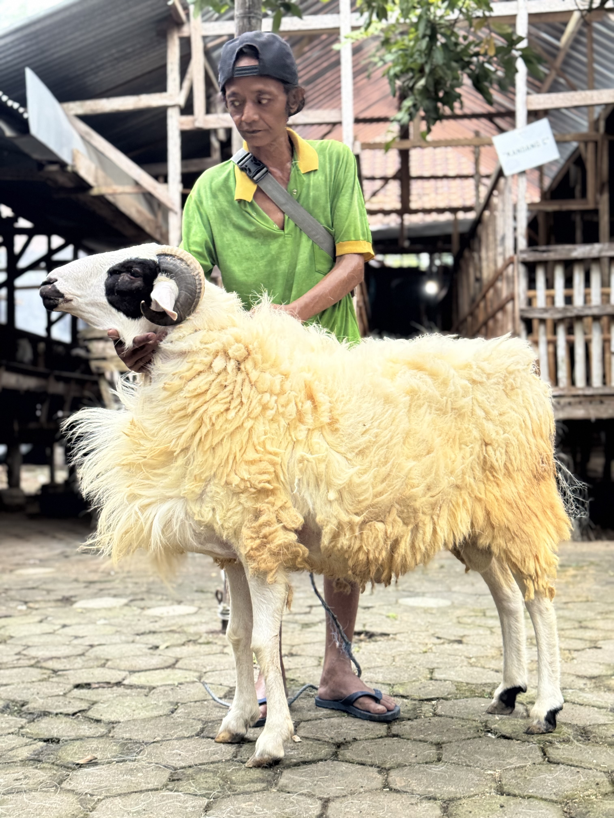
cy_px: 409
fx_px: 1135
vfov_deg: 39.7
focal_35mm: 48
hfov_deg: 30.3
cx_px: 307
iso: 200
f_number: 1.78
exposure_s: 1/60
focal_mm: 6.76
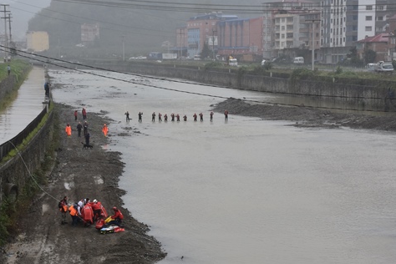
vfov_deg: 14.4
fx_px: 1045
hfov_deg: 21.5
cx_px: 195
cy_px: 130
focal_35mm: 95
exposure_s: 1/500
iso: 360
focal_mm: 50
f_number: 8
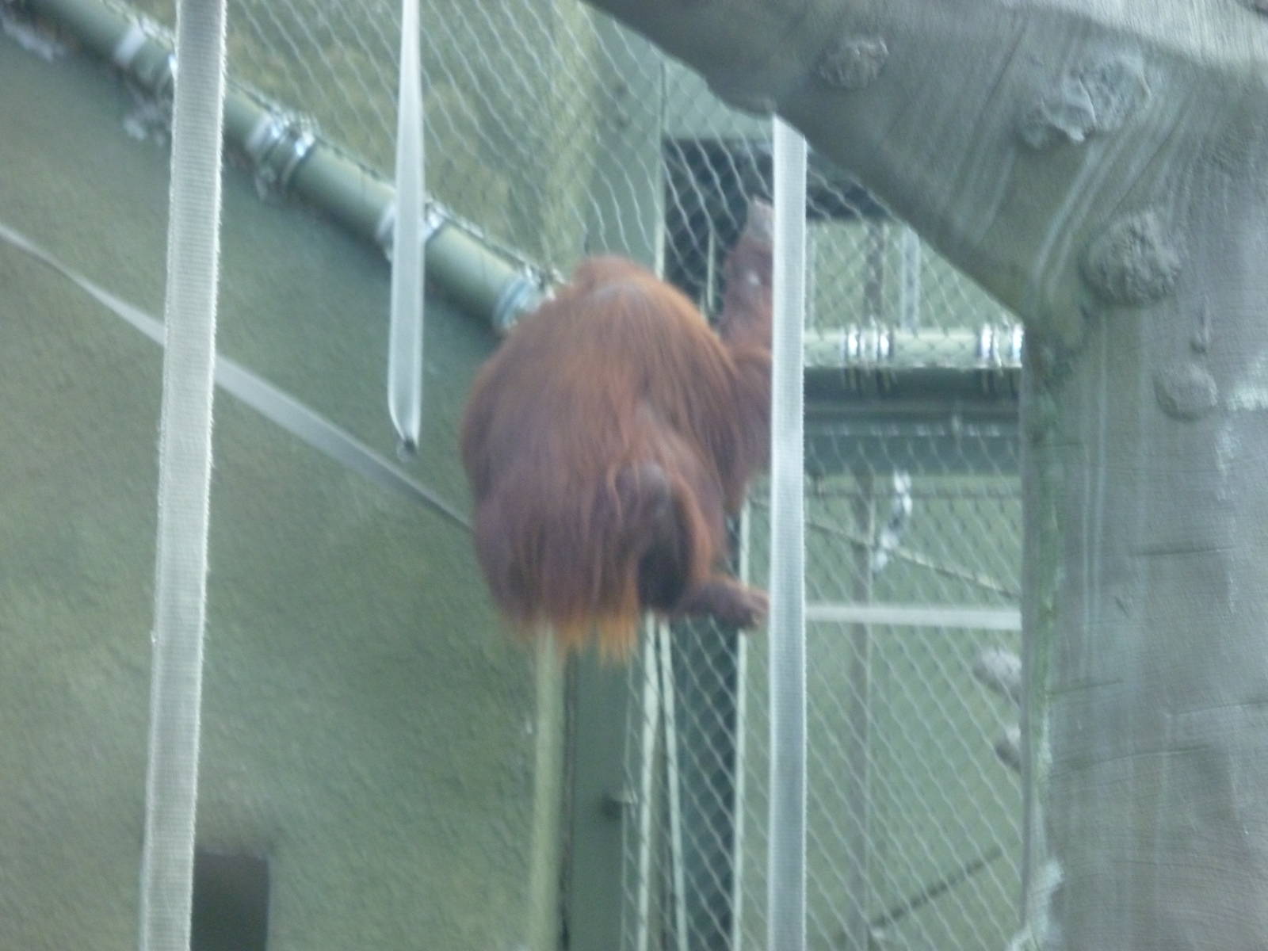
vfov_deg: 7.4
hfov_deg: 9.9
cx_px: 634
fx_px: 7326
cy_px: 476
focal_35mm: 200
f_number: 5.9
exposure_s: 1/30
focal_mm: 36
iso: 400
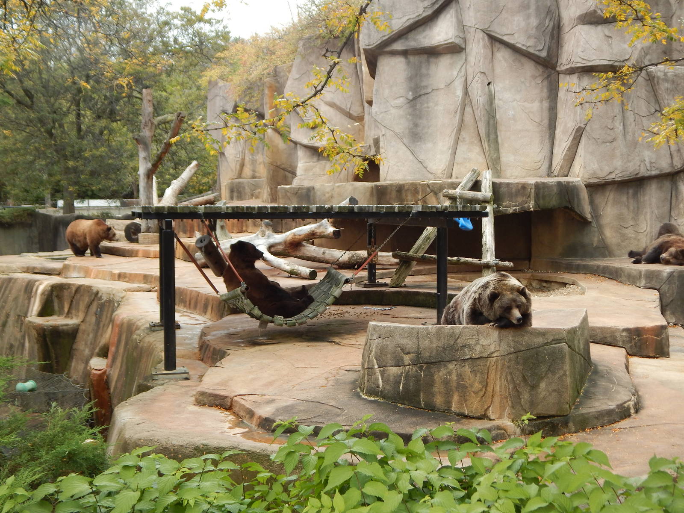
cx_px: 342
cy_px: 256
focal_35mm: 54
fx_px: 1067
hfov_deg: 35.5
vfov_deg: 27.0
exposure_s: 1/100
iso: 125
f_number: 3.8
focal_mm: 9.7
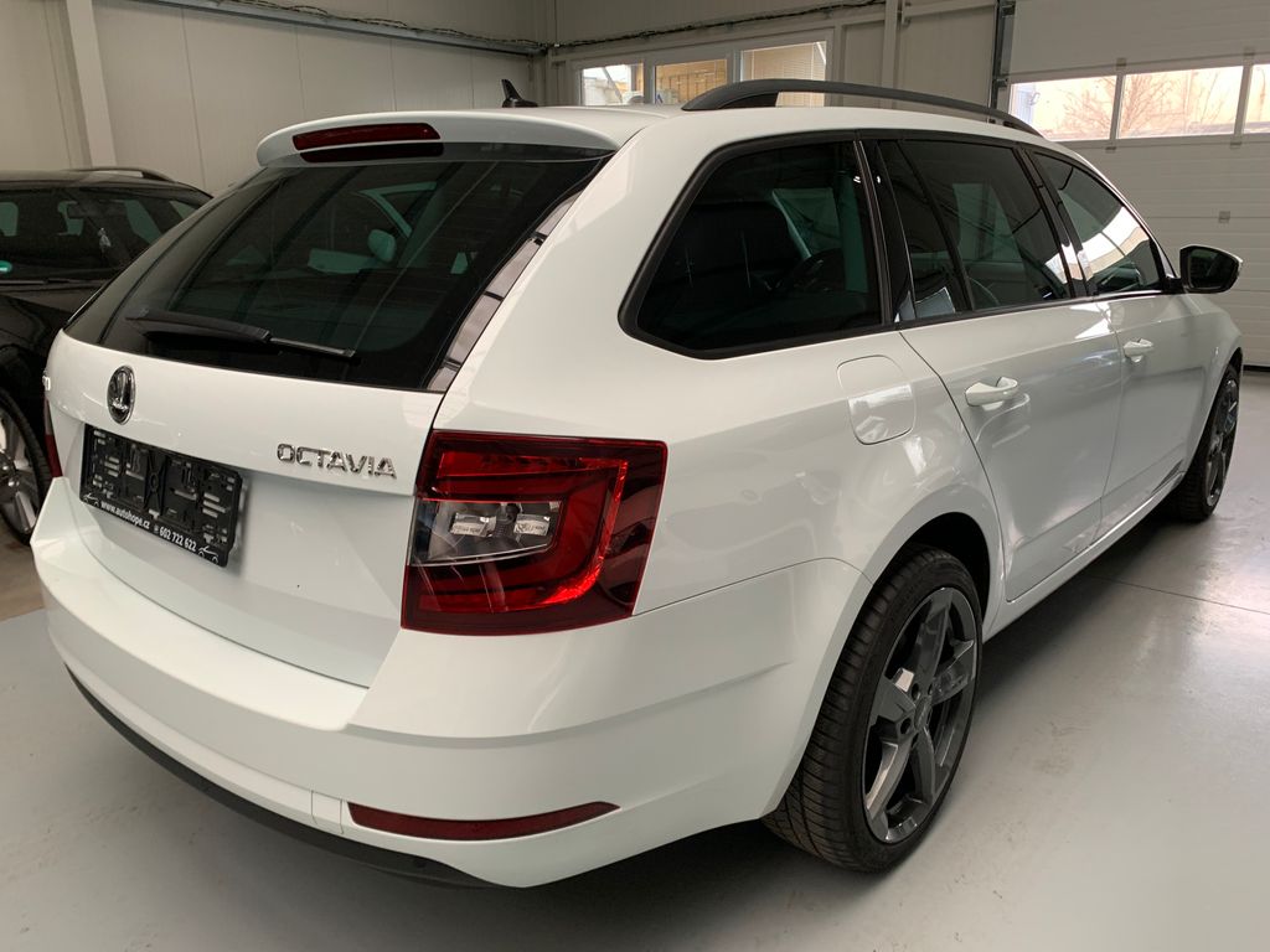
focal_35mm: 26
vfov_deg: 53.1
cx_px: 635
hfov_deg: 67.3
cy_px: 476
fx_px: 954
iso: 160
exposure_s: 1/60
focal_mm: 4.25
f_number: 1.8
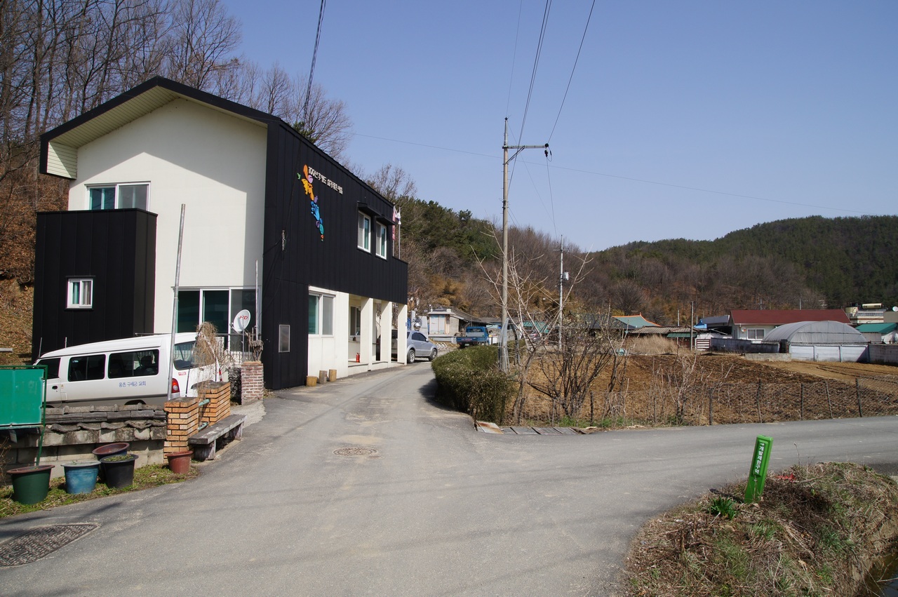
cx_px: 449
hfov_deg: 70.5
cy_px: 298
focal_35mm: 26
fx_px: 635
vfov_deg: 50.3
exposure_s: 1/125
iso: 100
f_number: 13
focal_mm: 17
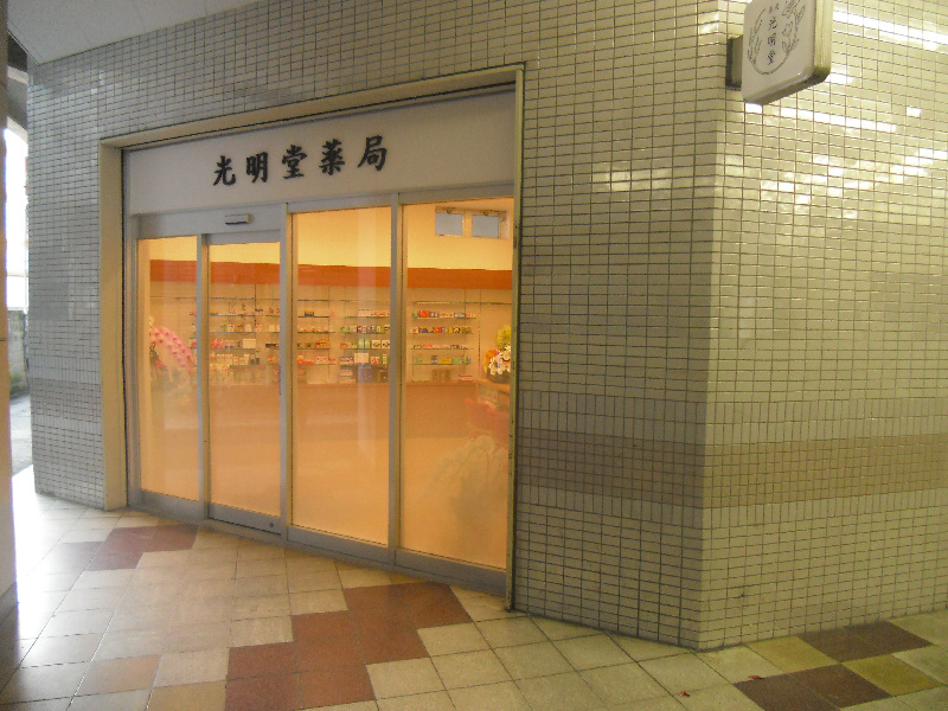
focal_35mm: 27
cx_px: 474
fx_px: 739
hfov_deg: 65.3
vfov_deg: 51.4
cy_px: 356
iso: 400
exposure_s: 1/60
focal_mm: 4.9
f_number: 3.2
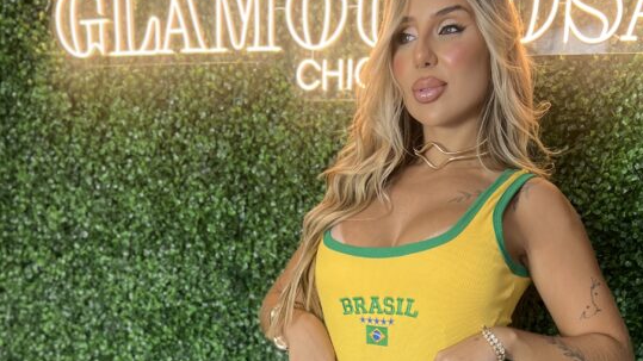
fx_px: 835
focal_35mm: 49
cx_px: 378
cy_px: 463
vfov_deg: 22.1
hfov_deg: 41.9
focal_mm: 5.7
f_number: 1.5
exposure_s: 1/120
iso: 50
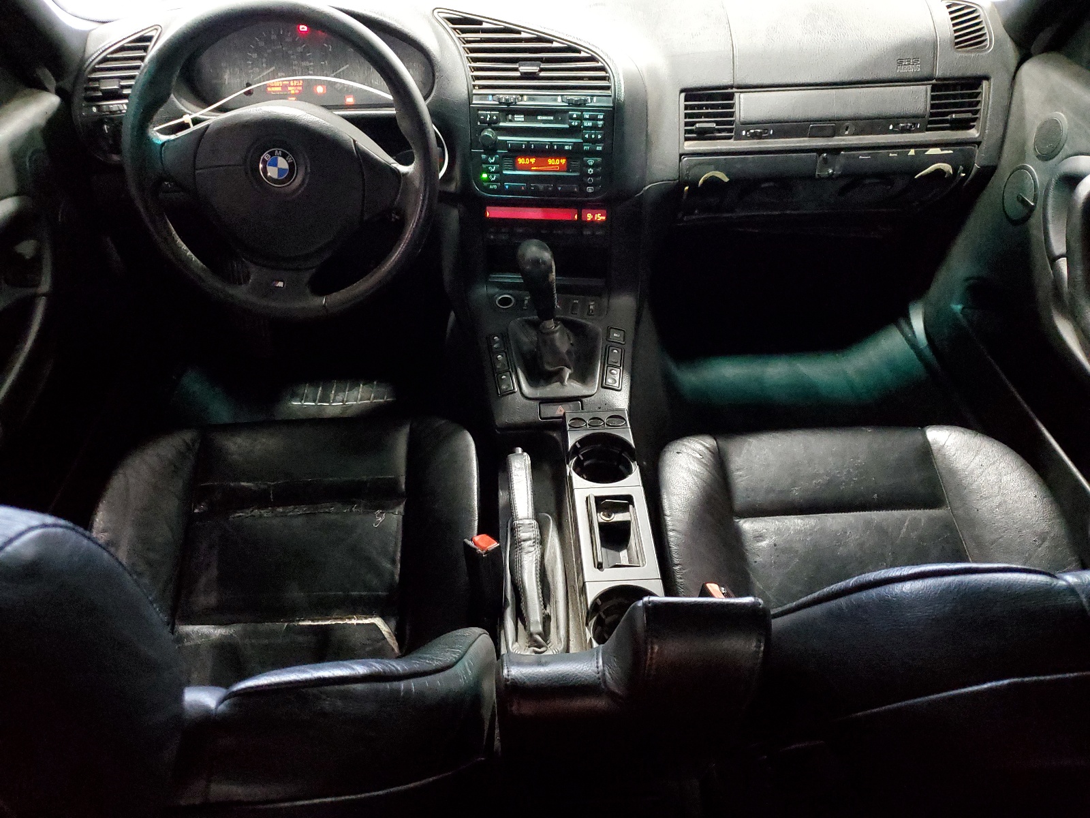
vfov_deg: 53.1
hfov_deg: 67.3
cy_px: 409
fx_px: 819
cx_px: 545
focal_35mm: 26
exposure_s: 1/15
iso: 731
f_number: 1.5
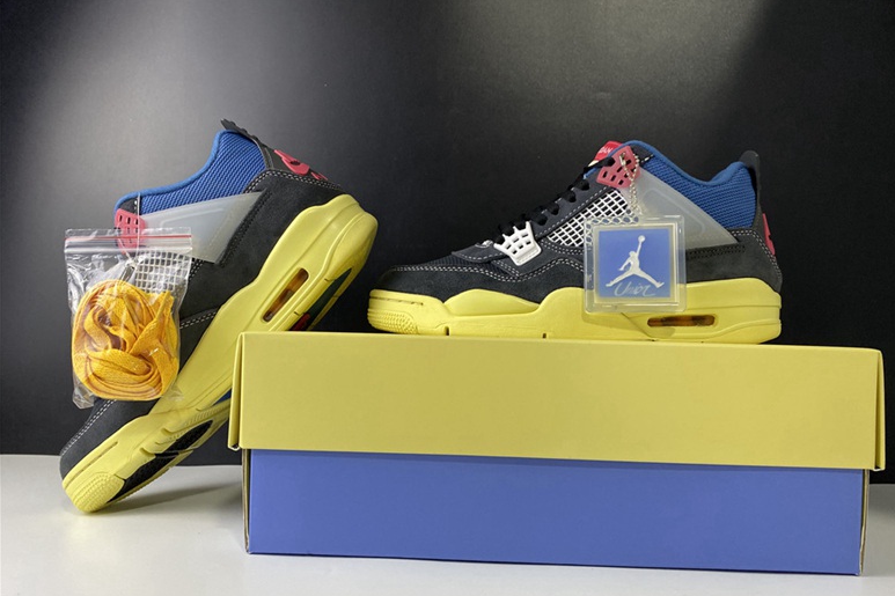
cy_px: 343
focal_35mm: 28
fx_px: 696
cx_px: 462
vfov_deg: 46.2
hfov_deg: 65.5
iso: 125
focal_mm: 4.25
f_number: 1.8
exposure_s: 1/74
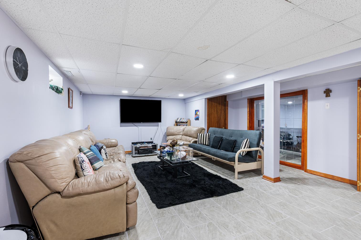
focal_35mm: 16
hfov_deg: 96.8
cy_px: 120
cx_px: 180
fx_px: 160
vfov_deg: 73.7
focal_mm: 16
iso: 1000
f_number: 9
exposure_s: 1/2
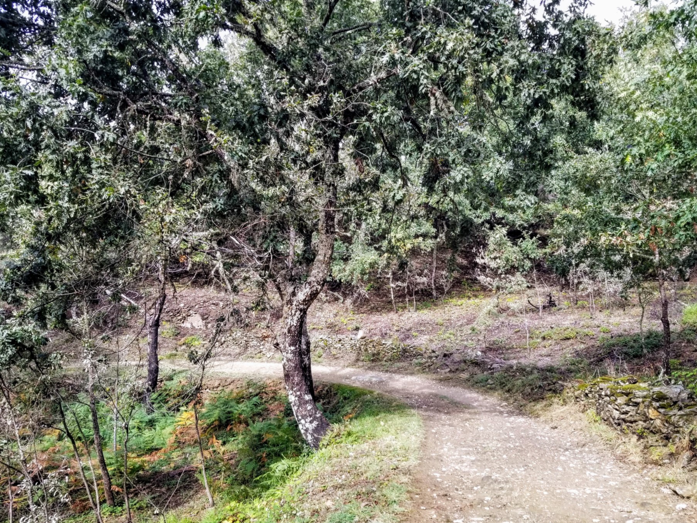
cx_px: 383
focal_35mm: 29
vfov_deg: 48.2
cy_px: 285
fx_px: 584
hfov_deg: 61.5
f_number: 1.7
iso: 50
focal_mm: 4.3
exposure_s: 1/410
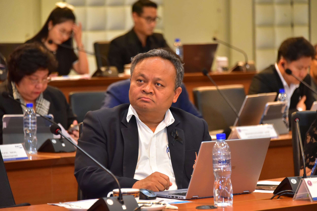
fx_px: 1674
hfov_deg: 10.8
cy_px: 106
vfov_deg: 7.2
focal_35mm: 190
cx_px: 158
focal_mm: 190
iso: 6400
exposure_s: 1/100
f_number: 5.6
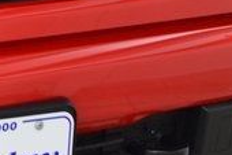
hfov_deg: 7.2
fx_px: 1822
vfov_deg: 4.8
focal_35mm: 283
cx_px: -76
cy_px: -116
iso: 1600
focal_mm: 50
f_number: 4.5
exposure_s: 1/60
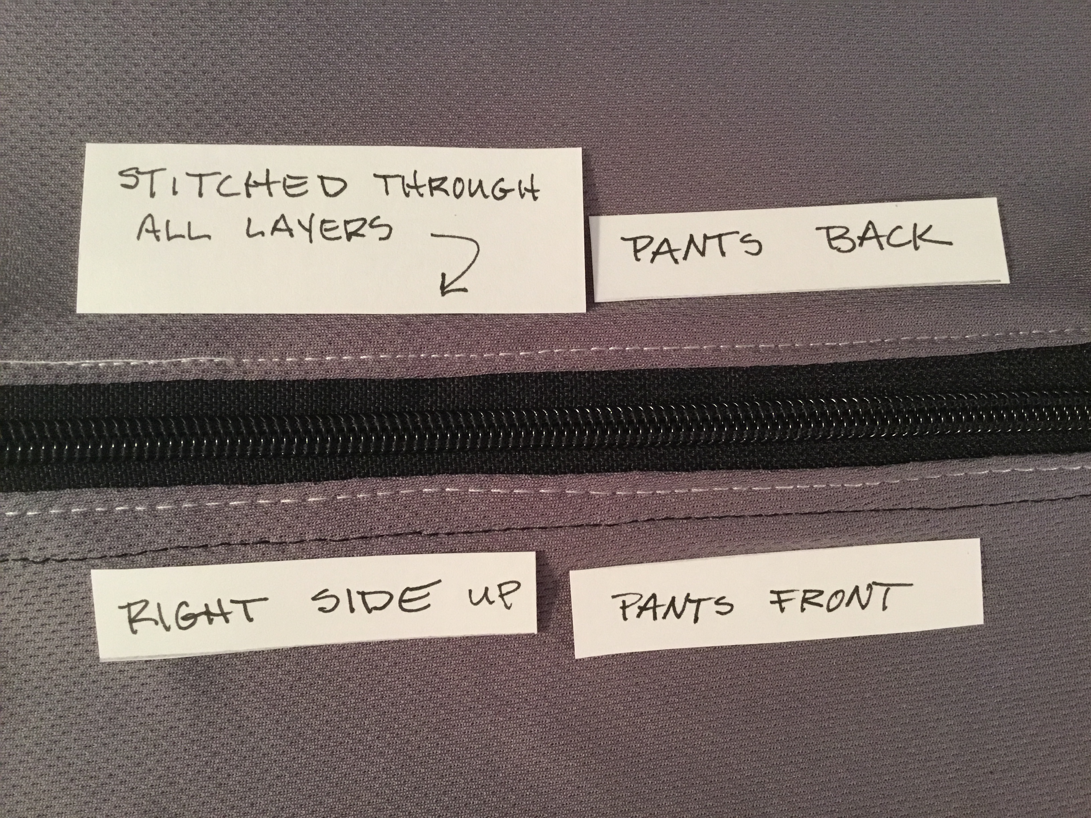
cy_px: 409
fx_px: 977
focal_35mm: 31
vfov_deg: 45.4
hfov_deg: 58.4
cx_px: 546
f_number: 2.4
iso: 160
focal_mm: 3.3
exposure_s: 1/30
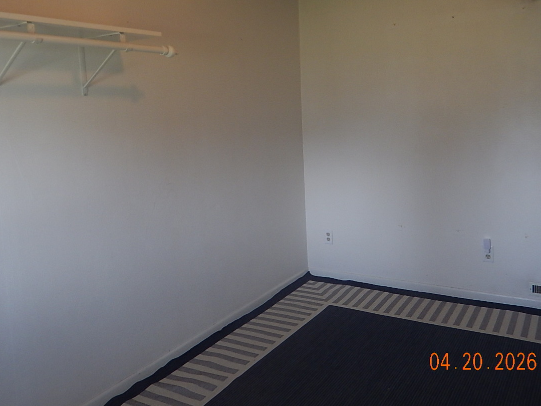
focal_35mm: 32
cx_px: 291
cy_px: 147
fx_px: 500
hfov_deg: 56.8
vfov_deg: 43.7
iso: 125
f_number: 2.8
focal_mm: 4.3
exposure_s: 1/40
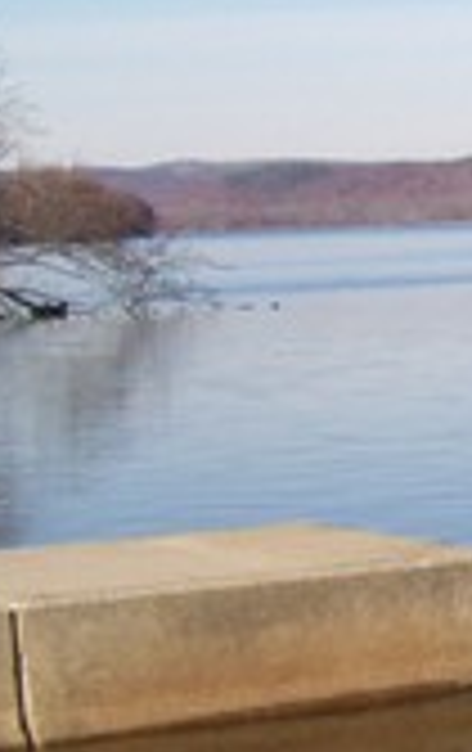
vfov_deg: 14.3
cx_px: 1412
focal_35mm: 146
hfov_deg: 7.8
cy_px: 437
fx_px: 2992
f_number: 4.8
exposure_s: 1/526
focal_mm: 6
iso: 80
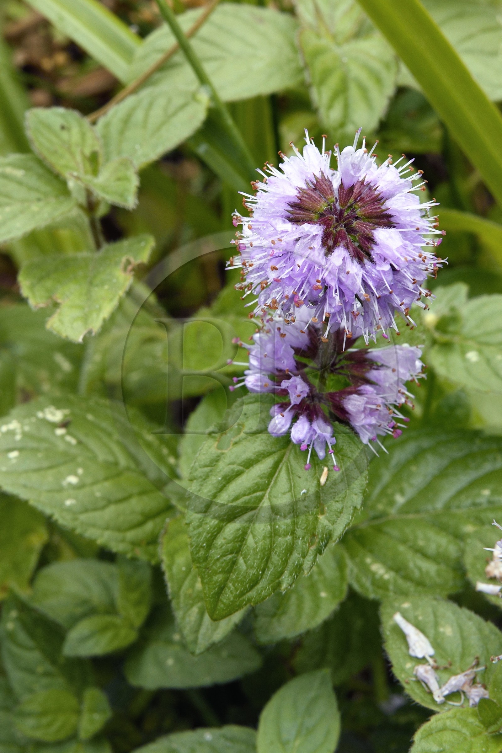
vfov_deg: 28.8
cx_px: 251
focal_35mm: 70
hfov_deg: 19.5
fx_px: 1464
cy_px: 376
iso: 800
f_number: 20
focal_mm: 70
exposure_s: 1/60
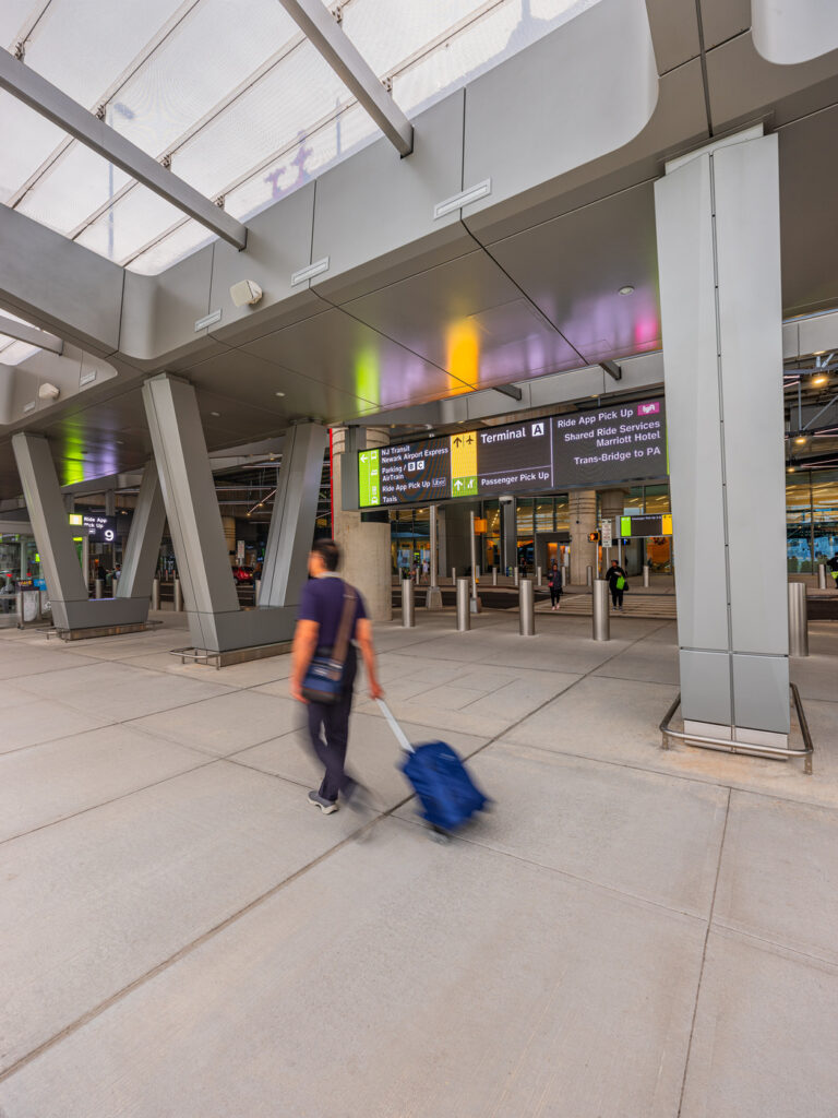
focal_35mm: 16
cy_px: 559
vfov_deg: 94.5
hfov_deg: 78.1
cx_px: 419
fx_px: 516
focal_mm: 20
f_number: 8
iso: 100
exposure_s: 1/9
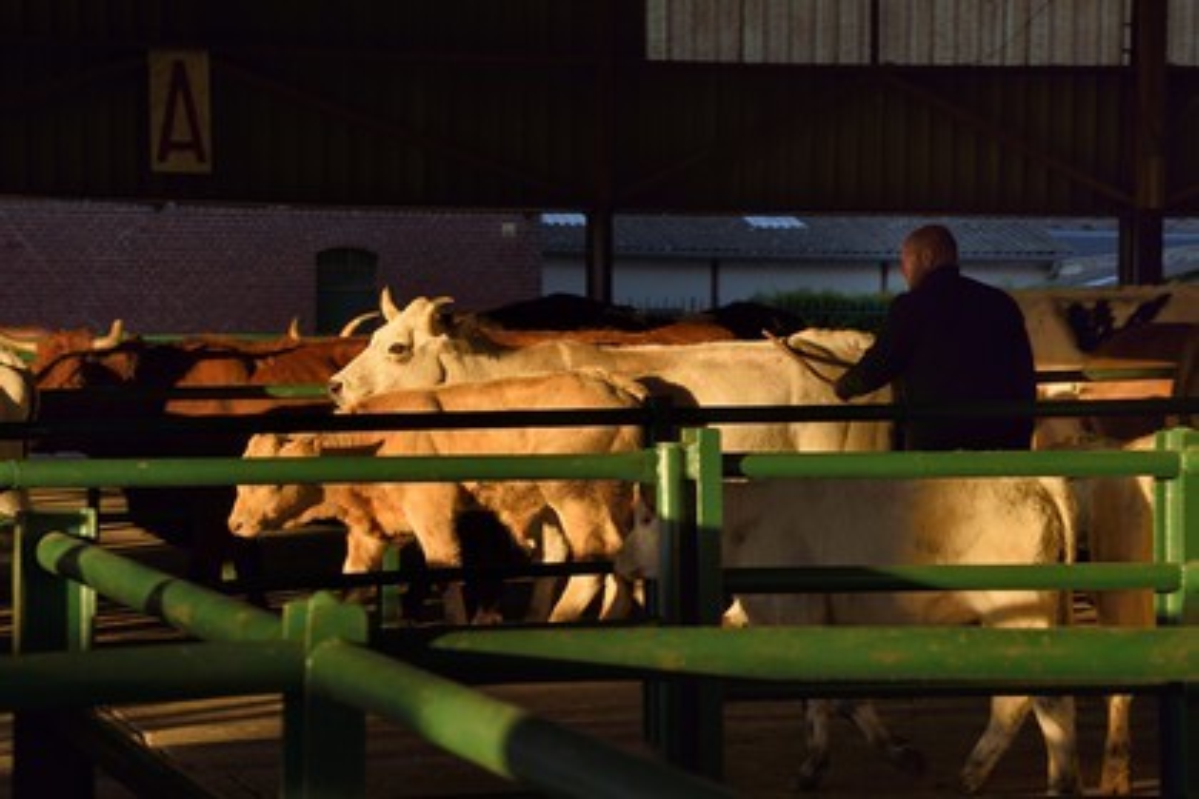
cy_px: 400
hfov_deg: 18.3
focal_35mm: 112
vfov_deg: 12.2
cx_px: 600
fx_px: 3730
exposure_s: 1/100
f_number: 11
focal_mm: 112
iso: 400
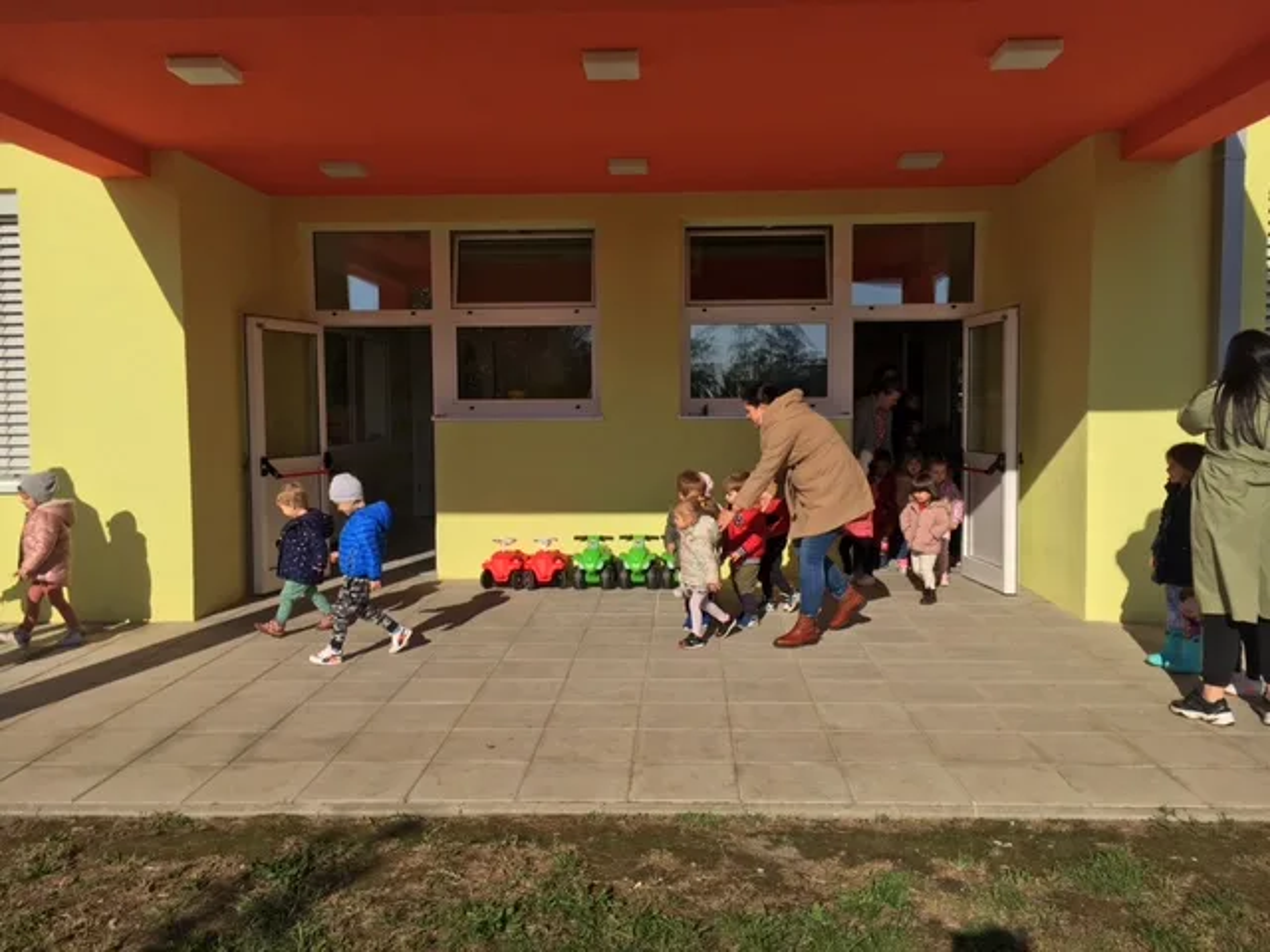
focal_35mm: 29
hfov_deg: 61.7
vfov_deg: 48.2
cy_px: 476
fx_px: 1064
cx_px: 635
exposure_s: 1/2481
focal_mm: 4.15
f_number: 2.2
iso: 25
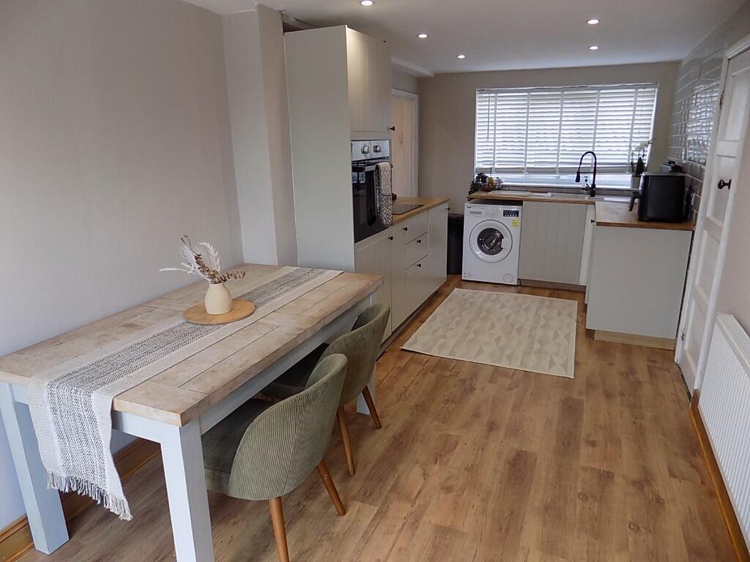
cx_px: 375
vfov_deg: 58.9
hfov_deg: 73.9
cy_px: 281
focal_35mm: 23
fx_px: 498
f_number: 3.1
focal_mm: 4
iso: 80
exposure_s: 1/50
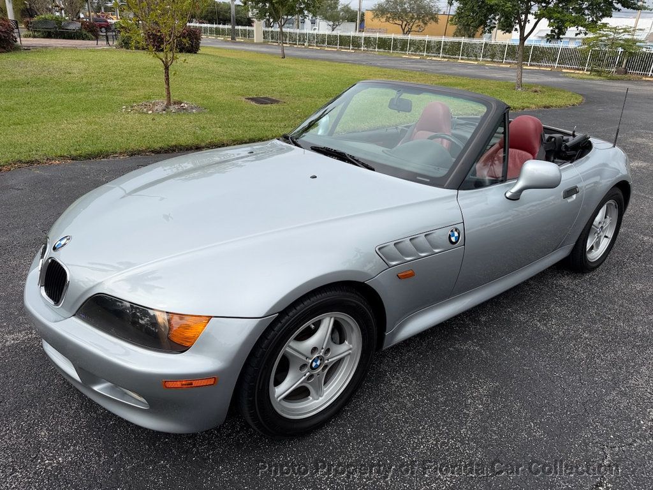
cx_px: 326
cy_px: 245
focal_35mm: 24
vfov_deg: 56.8
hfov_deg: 71.6
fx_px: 453
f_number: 1.78
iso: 80
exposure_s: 1/4405
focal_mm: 6.76
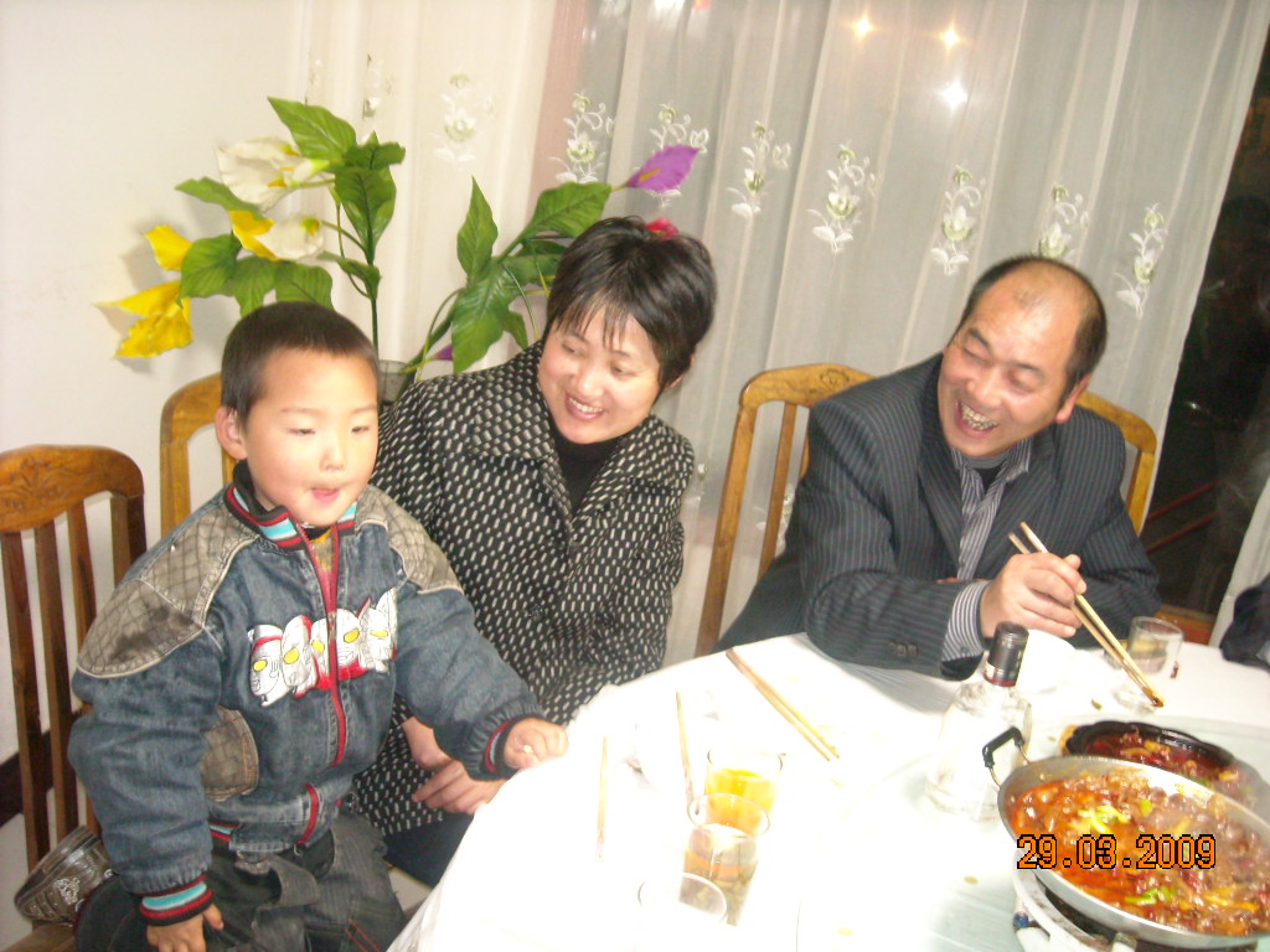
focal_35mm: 35
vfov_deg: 40.7
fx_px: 1284
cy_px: 476
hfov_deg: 52.6
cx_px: 635
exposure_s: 1/8
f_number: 2.8
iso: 400
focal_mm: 5.7
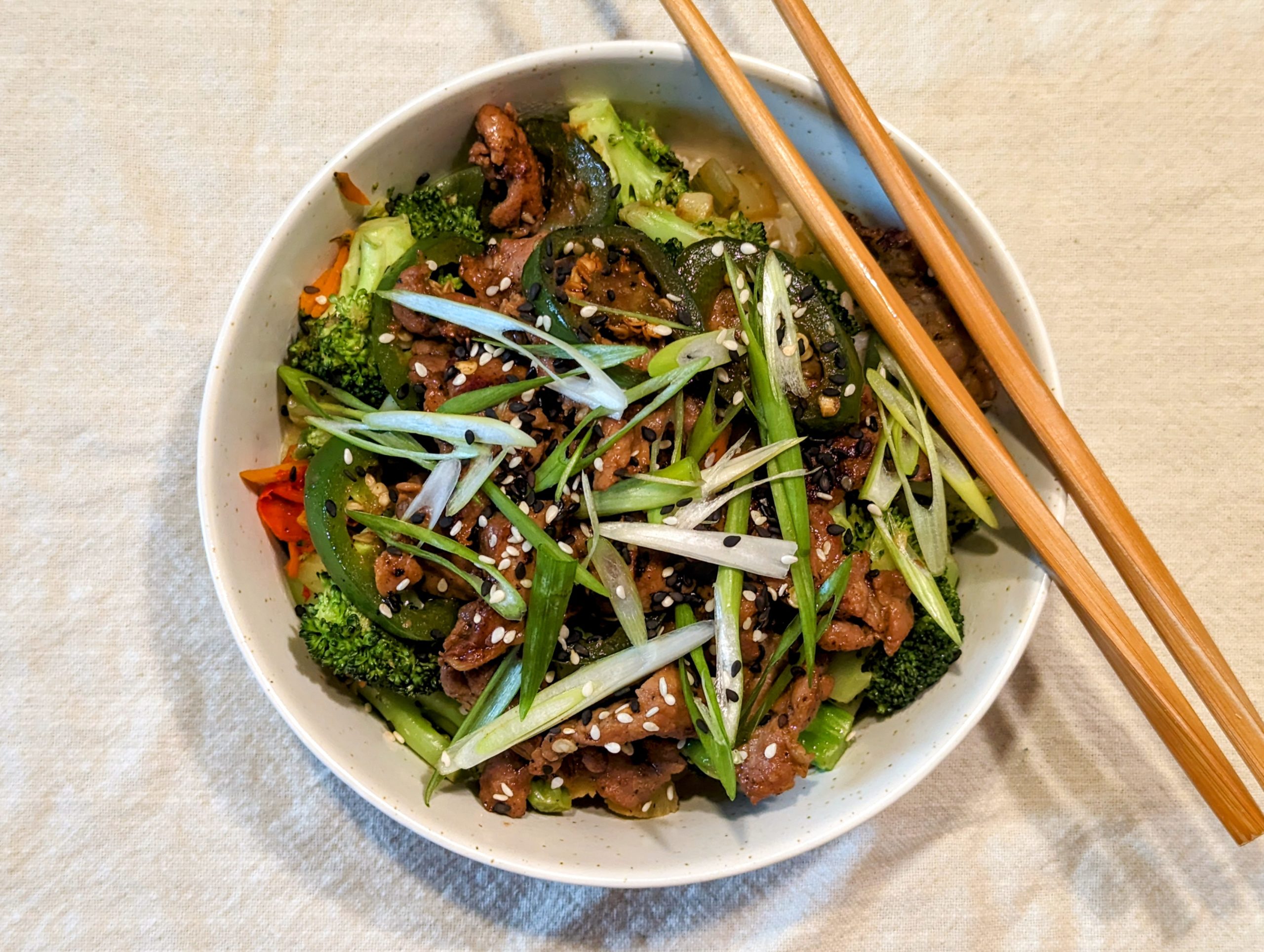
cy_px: 476
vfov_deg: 30.3
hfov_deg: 39.6
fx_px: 1755
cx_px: 632
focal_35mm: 48
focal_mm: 6.81
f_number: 1.85
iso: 294
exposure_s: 1/30
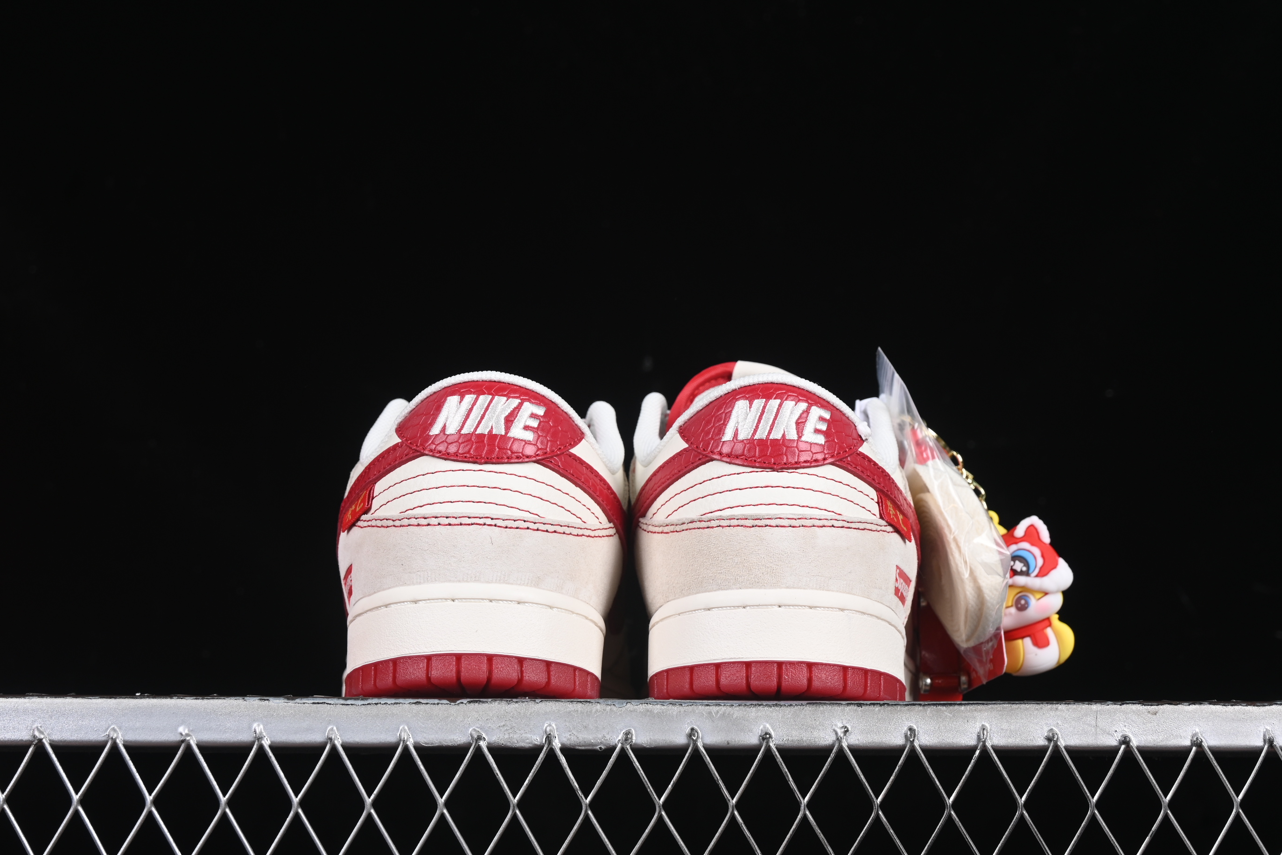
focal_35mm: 76
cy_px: 433
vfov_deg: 18.0
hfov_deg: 26.6
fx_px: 2707
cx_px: 648
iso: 160
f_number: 8
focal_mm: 50
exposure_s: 1/80
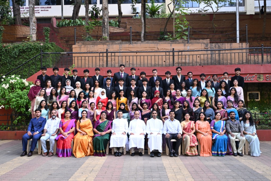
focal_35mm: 34
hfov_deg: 55.1
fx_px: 260
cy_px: 90
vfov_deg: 38.4
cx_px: 136
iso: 1000
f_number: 8
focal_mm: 34.5
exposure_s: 1/160
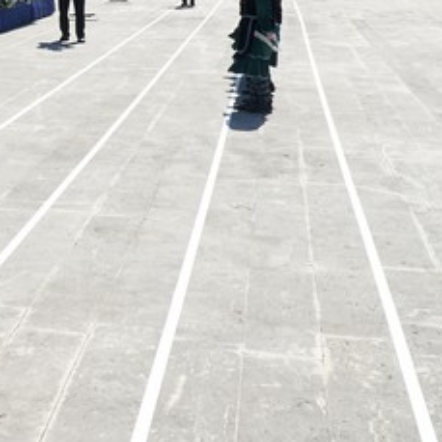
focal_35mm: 74
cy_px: 57
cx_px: 8
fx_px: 1069
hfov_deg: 22.5
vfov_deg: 22.9
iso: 100
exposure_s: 1/250
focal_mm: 18
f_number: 7.1
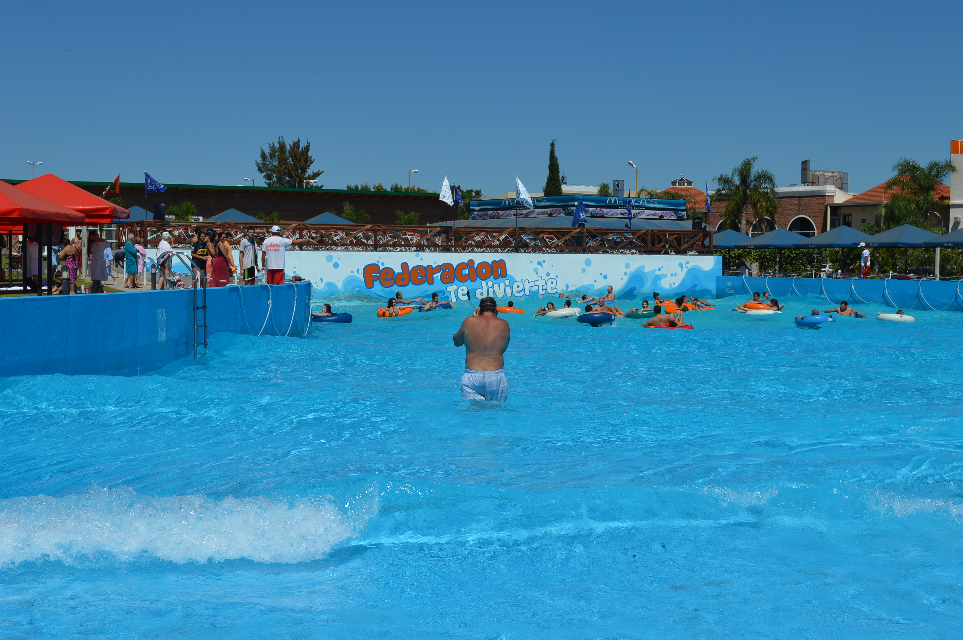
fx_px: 1443
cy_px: 320
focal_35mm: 54
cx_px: 482
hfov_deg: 36.9
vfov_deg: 25.0
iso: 100
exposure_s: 1/400
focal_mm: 36
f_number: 10
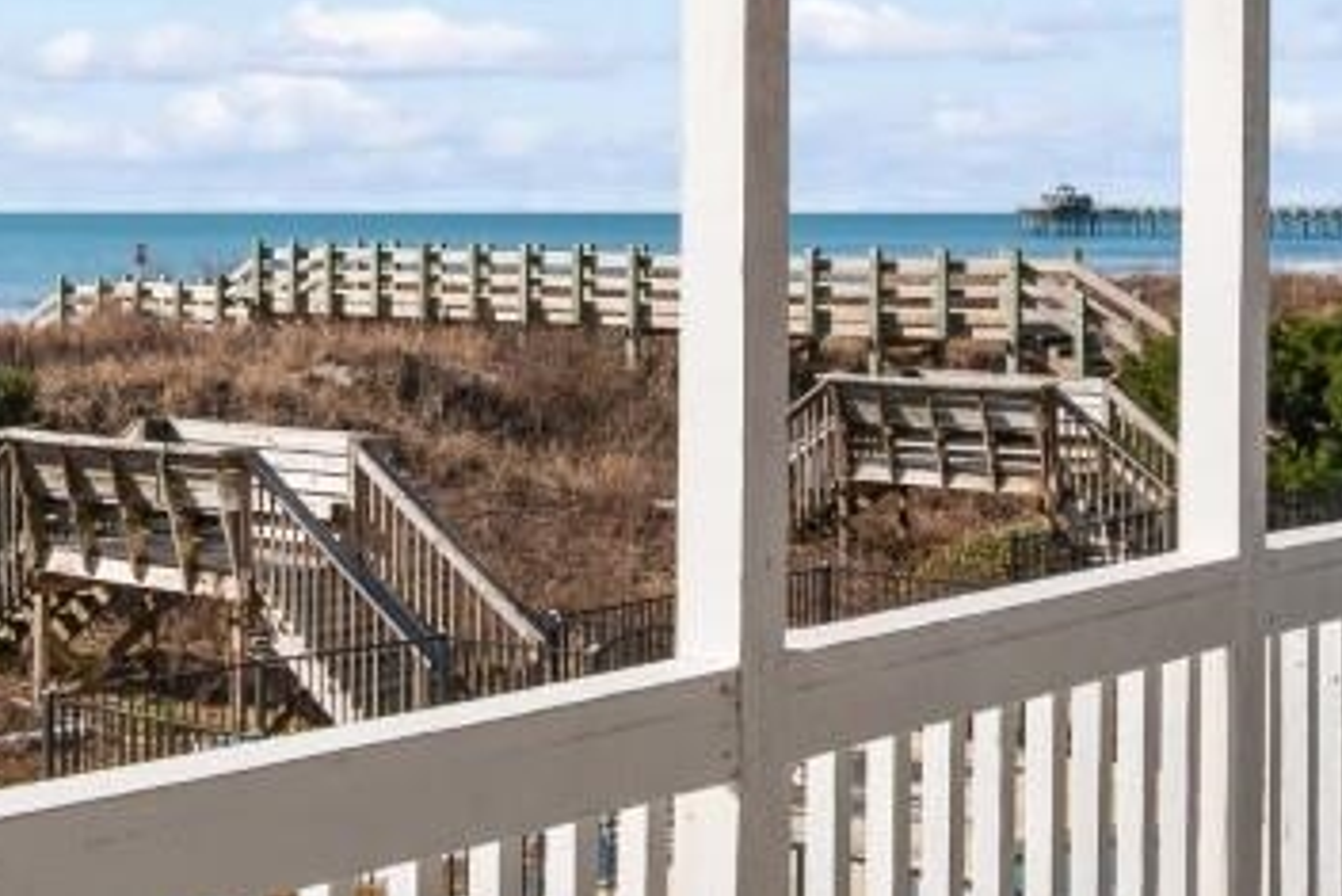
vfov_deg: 19.6
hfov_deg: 28.6
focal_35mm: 69
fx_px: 2573
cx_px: 255
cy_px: 198
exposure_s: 1/400
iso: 100
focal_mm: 10
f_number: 10
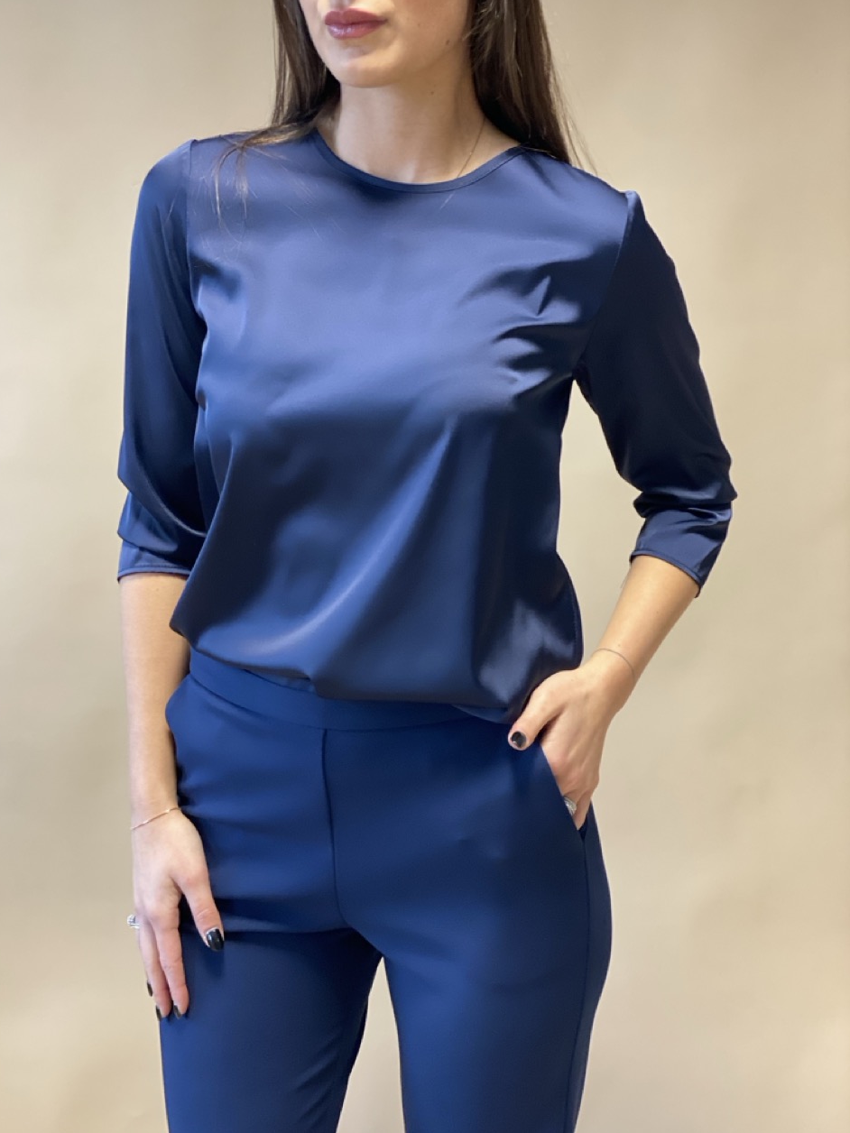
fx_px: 1735
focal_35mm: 53
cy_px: 559
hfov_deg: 27.5
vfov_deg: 36.2
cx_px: 420
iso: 250
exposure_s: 1/33
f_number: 2
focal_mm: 6
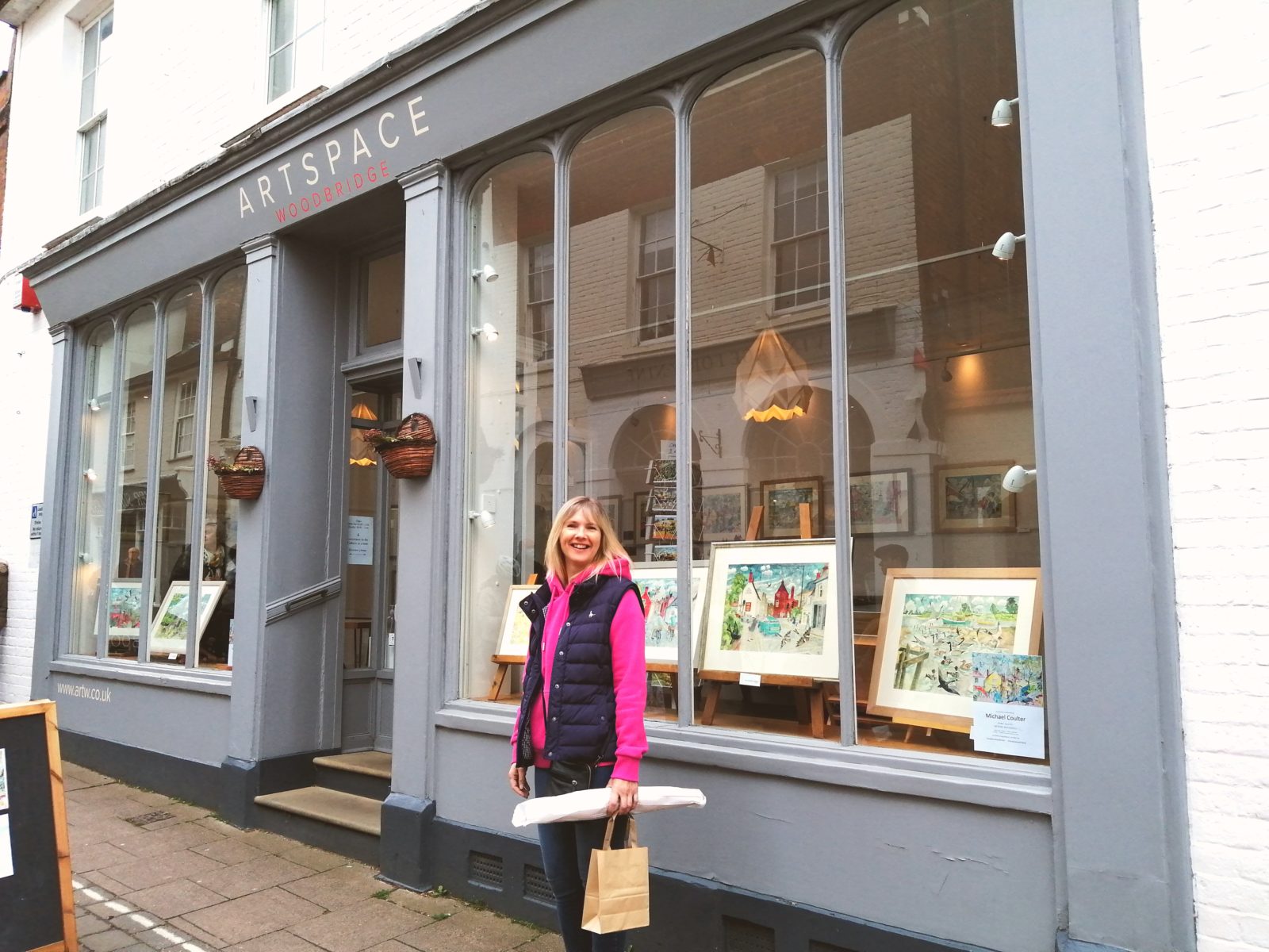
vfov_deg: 53.1
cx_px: 634
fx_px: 953
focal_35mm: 26
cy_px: 476
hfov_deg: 67.3
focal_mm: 3.46
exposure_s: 1/322
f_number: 1.8
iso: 50
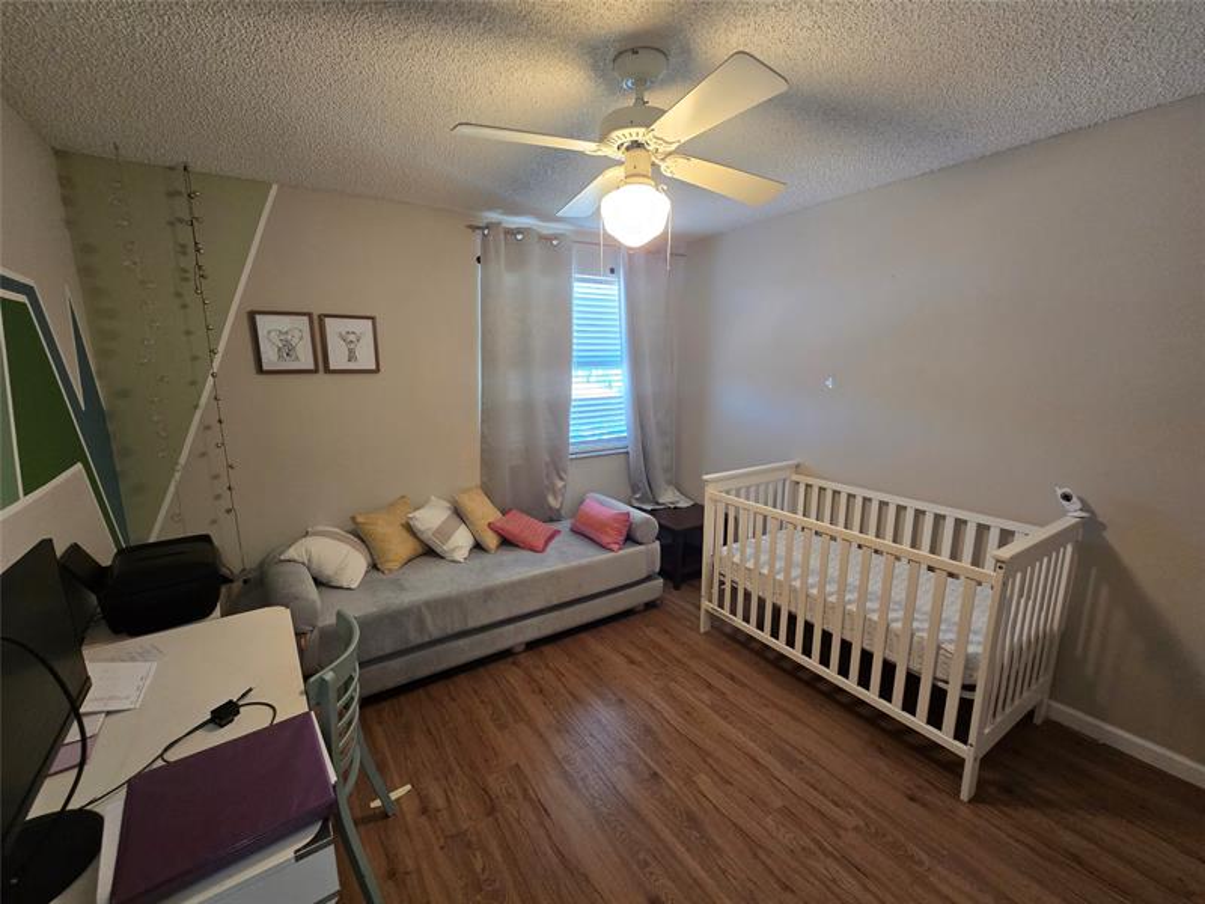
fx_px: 453
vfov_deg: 89.9
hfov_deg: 106.2
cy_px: 452
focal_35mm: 13
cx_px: 602
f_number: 2.2
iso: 200
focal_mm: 2.2
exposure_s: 1/60
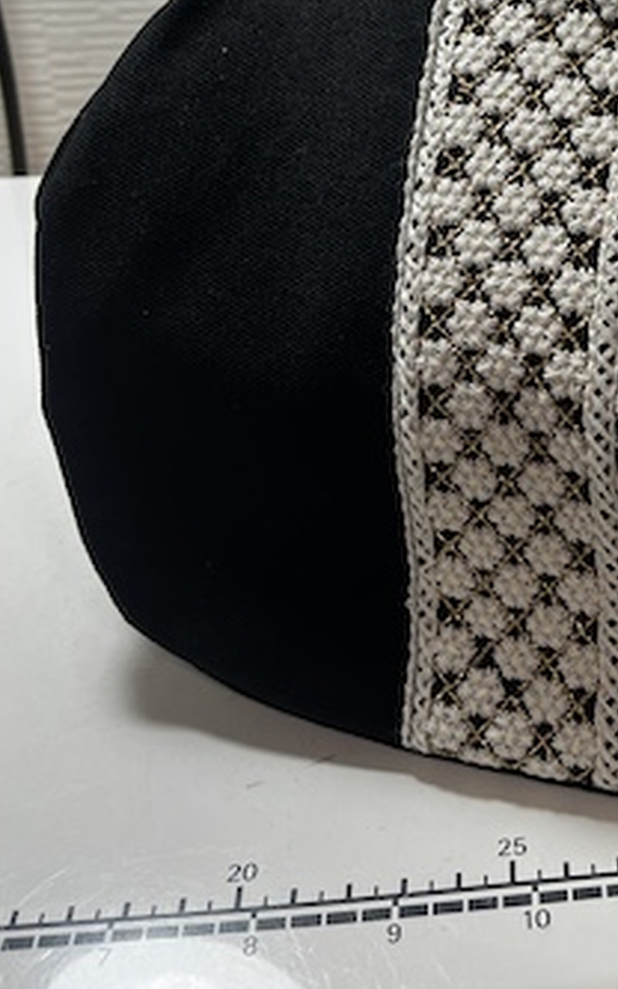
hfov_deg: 23.0
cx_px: 674
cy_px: 59
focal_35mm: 53
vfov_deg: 35.4
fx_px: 1429
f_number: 1.6
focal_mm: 5.1
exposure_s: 1/120
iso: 80
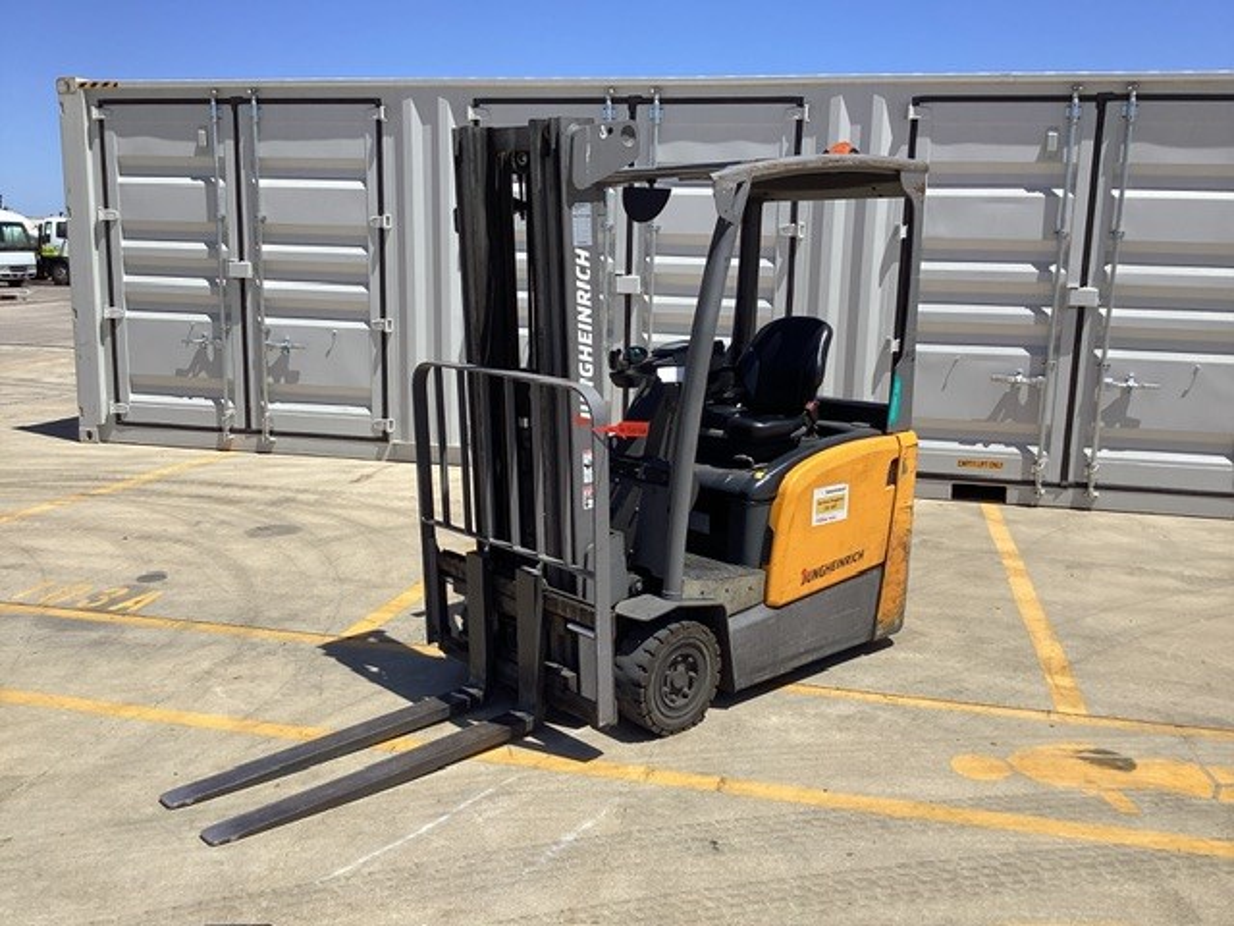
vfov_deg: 45.4
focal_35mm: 31
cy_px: 463
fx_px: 1105
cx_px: 617
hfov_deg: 58.4
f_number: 2.4
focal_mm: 3.3
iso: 25
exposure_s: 1/1733
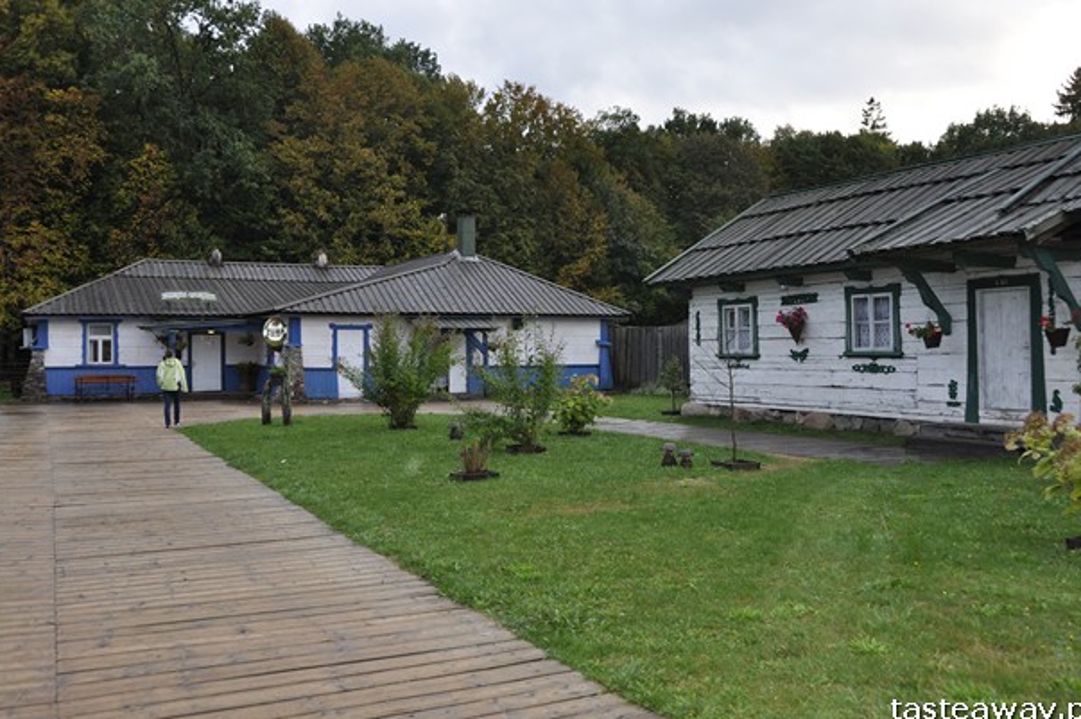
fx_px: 1050
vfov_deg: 37.8
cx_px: 534
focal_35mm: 35
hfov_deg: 54.5
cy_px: 352
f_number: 5.6
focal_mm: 22
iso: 280
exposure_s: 1/125
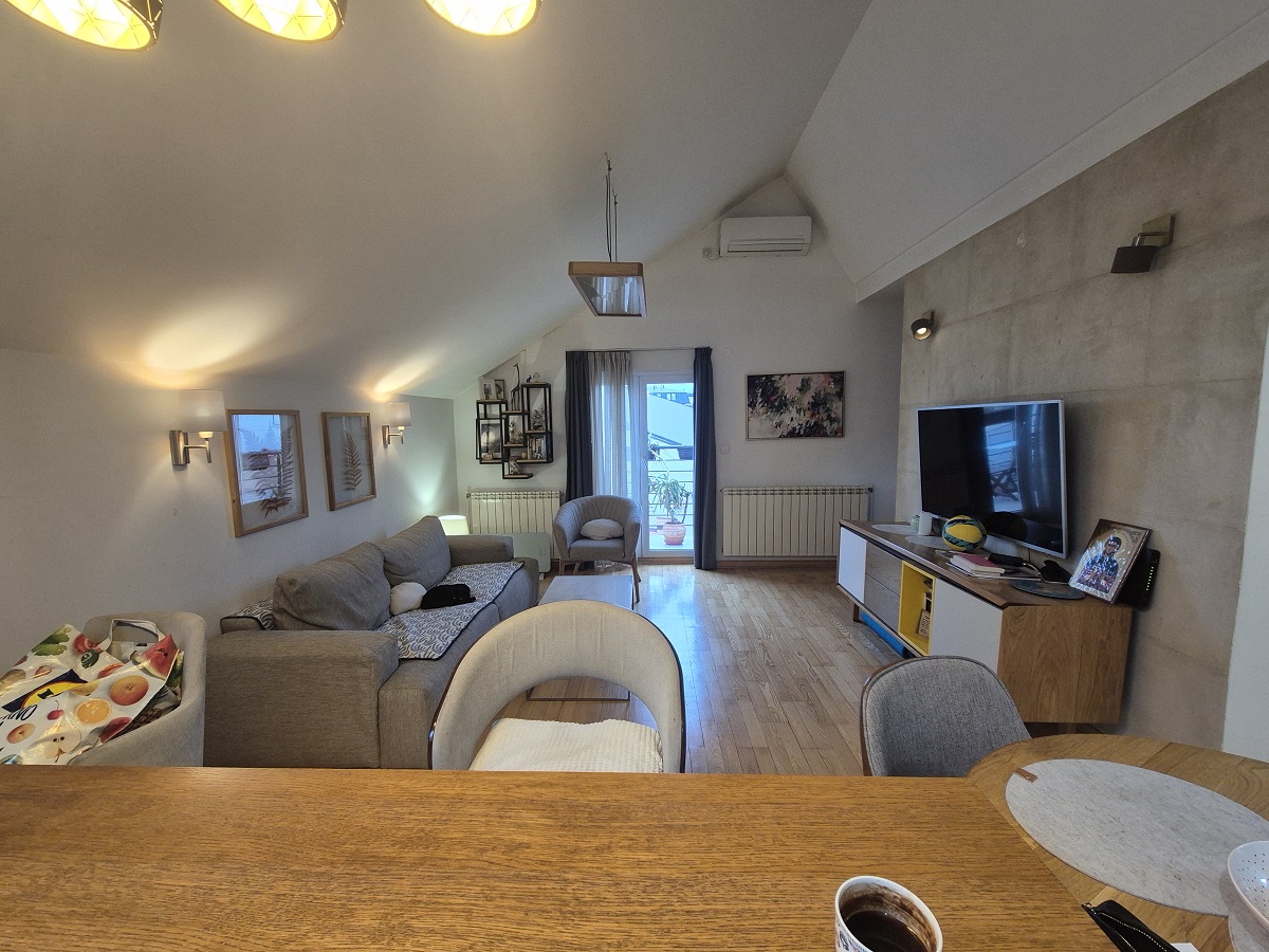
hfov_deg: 106.2
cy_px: 476
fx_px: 477
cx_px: 634
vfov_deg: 89.9
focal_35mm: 13
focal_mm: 2.2
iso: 320
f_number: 2.2
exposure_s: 1/50
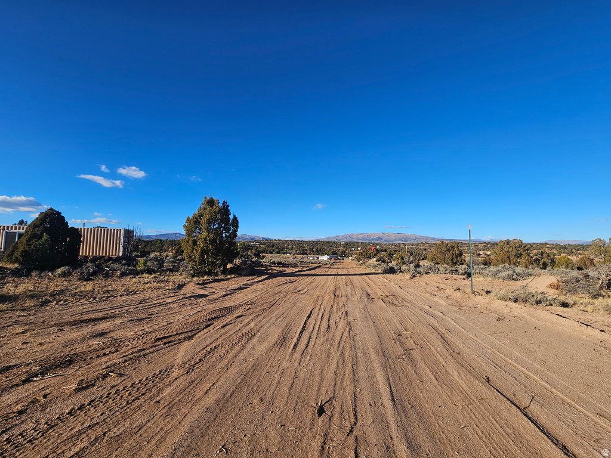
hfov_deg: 106.2
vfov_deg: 89.9
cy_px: 229
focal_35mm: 13
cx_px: 306
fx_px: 229
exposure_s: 1/1746
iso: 50
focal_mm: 2.2
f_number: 2.2
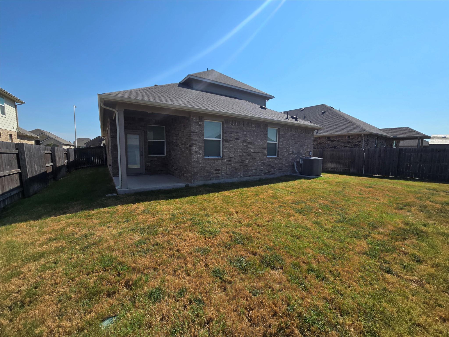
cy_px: 168
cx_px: 224
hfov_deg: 106.2
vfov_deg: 89.9
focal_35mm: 13
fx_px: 169
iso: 50
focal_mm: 2.2
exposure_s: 1/2679
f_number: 2.2
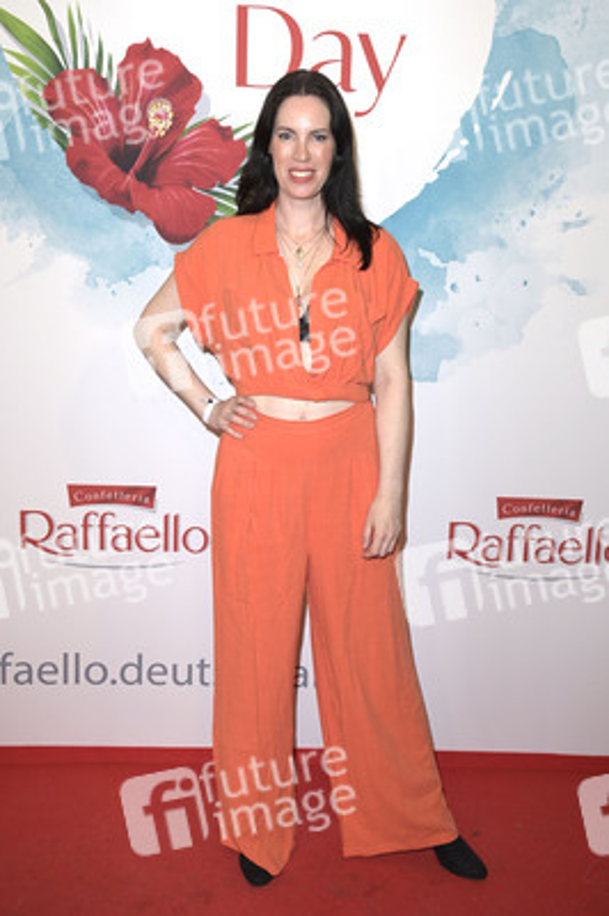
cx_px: 304
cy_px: 458
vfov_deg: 48.5
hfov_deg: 33.3
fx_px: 1017
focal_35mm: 40
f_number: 5.6
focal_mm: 40
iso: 640
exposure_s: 1/250
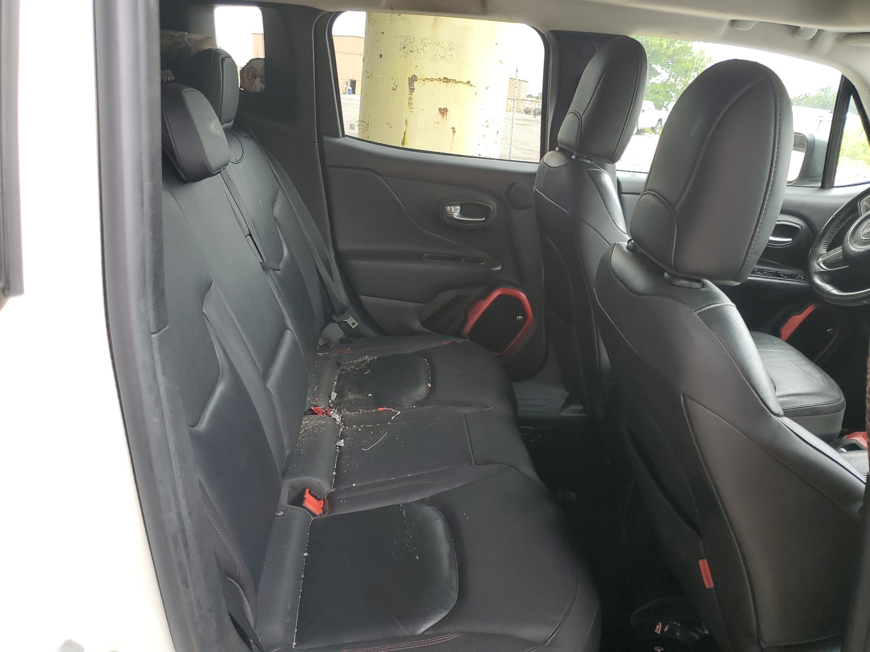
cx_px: 435
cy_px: 326
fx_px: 653
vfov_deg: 53.1
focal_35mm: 26
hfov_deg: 67.3
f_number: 1.5
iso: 56
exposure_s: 1/120
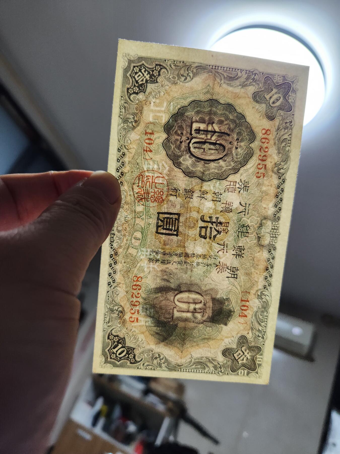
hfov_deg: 58.9
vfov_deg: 73.9
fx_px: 301
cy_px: 227
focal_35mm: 23
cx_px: 170
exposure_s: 1/100
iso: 640
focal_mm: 5.4
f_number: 1.8
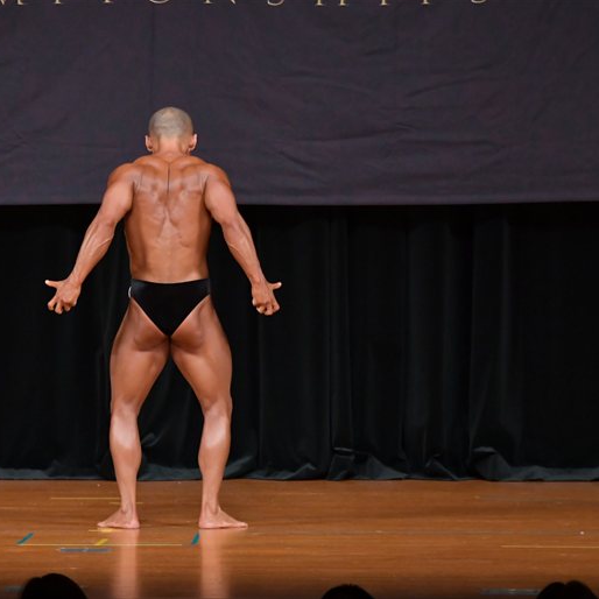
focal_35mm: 346
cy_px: 300
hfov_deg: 5.1
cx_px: 158
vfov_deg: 5.1
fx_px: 6774
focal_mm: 180
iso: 4000
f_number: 5.6
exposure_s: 1/400
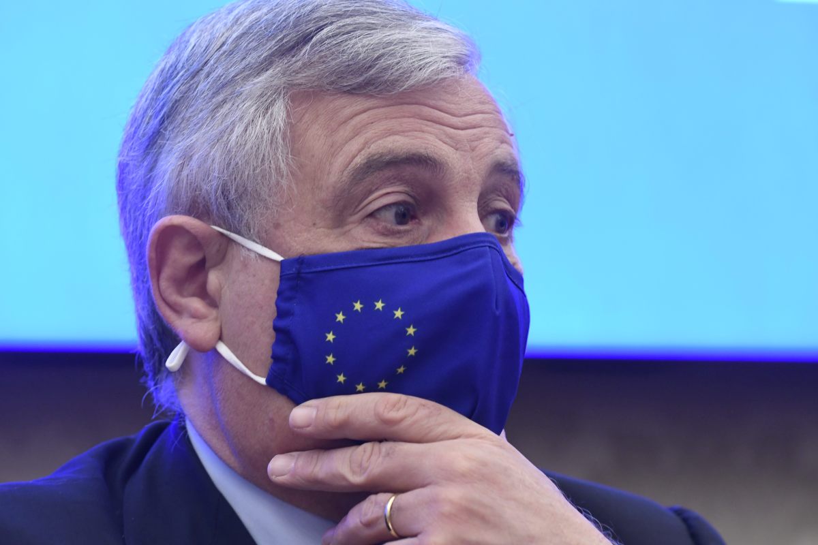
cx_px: 409
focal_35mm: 188
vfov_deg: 7.3
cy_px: 272
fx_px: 4260
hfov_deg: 11.0
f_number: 4.5
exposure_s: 1/160
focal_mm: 125
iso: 2500
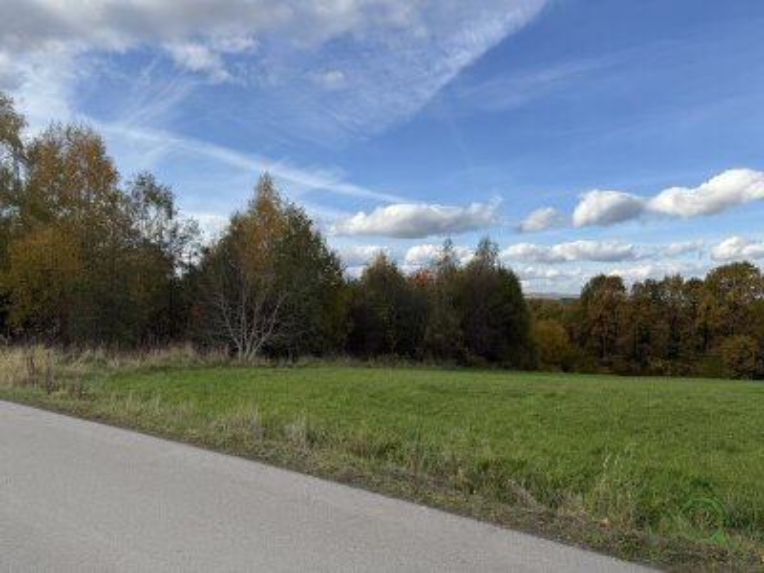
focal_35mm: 24
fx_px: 530
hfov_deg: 71.6
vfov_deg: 56.8
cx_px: 382
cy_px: 286
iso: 80
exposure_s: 1/3279
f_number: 1.78
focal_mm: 6.76
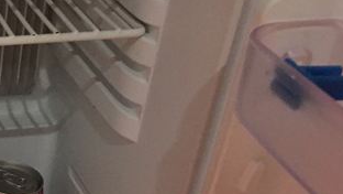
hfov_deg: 23.4
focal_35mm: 81
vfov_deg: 14.7
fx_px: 737
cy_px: 204
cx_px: -92
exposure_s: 1/4
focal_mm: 4.15
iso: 100
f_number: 2.2
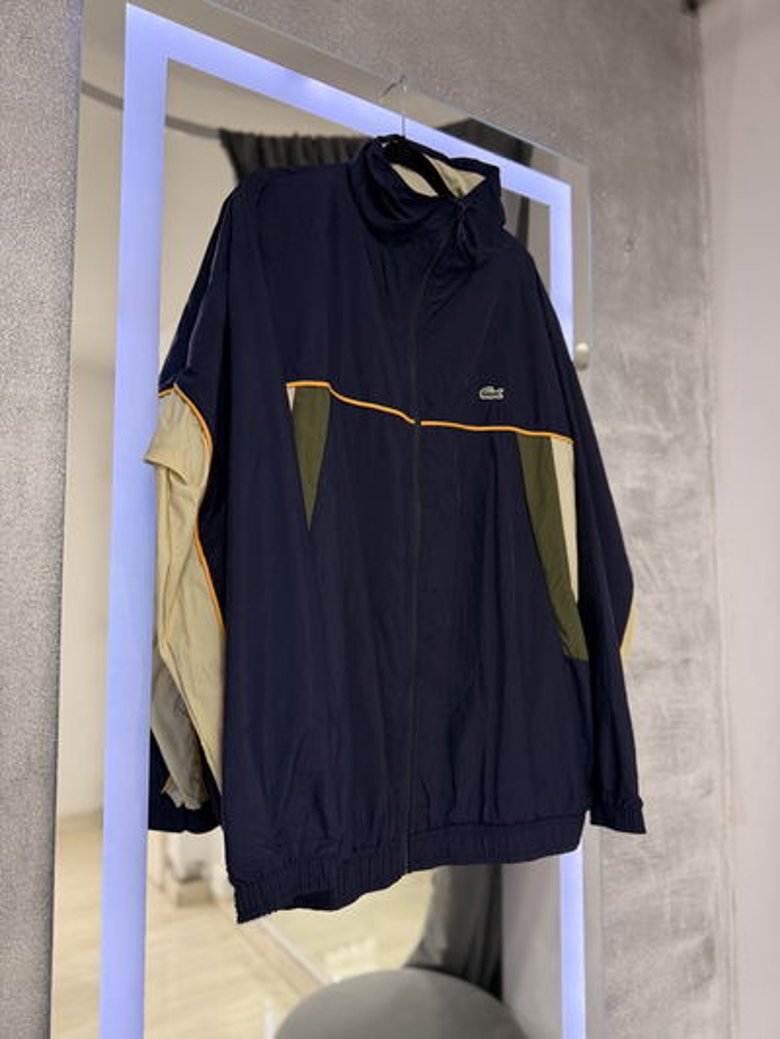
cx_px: 390
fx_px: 721
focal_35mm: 24
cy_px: 520
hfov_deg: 56.8
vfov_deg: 71.6
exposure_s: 1/50
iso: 200
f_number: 1.78
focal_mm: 6.76
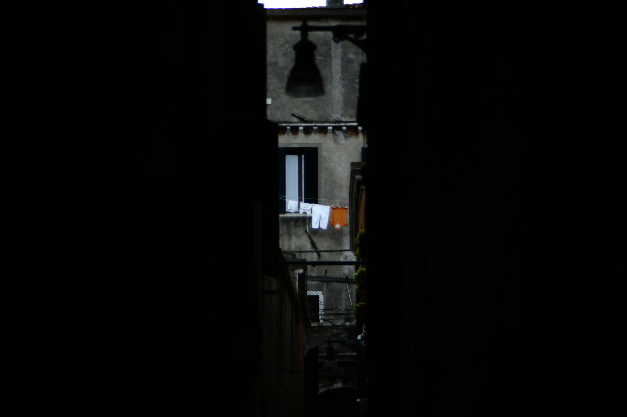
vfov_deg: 31.1
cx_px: 314
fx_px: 748
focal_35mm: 43
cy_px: 208
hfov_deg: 45.5
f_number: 3.5
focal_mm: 43
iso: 1600
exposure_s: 1/4000
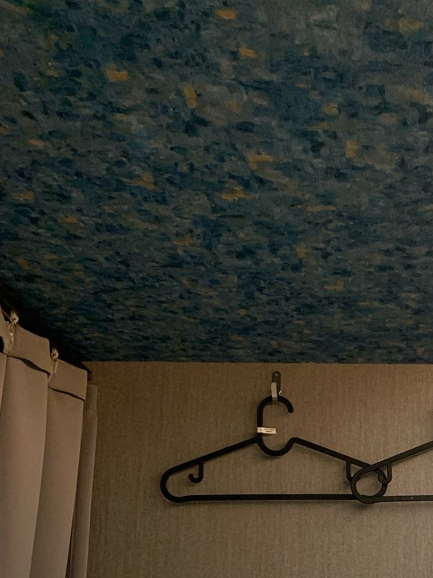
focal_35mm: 49
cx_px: 393
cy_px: 523
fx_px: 817
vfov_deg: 36.4
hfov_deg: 28.5
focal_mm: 4.25
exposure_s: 1/41
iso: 400
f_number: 1.8
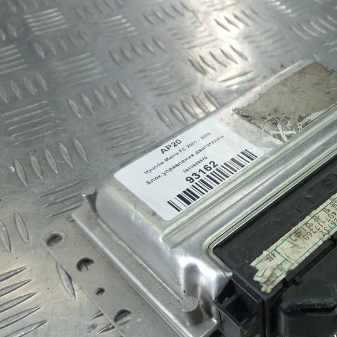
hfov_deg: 37.7
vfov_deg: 39.8
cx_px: 296
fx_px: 463
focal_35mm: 42
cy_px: 211
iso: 50
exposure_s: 1/50
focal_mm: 4.6
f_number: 1.8
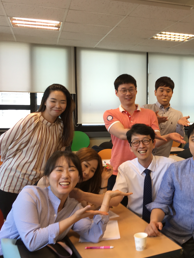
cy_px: 130
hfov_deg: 31.3
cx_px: 176
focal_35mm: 44
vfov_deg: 42.9
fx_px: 329
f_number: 2.2
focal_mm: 4.15
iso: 32
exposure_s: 1/60
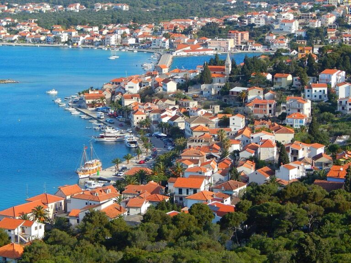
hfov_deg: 18.7
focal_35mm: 105
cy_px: 132
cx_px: 176
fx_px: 1065
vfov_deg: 14.1
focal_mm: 18.7
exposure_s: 1/640
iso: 125
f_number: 4.5
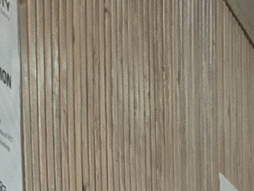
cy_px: 654
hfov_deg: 10.7
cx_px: 605
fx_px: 1166
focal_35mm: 159
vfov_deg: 7.6
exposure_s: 1/100
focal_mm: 5.4
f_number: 1.8
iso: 200
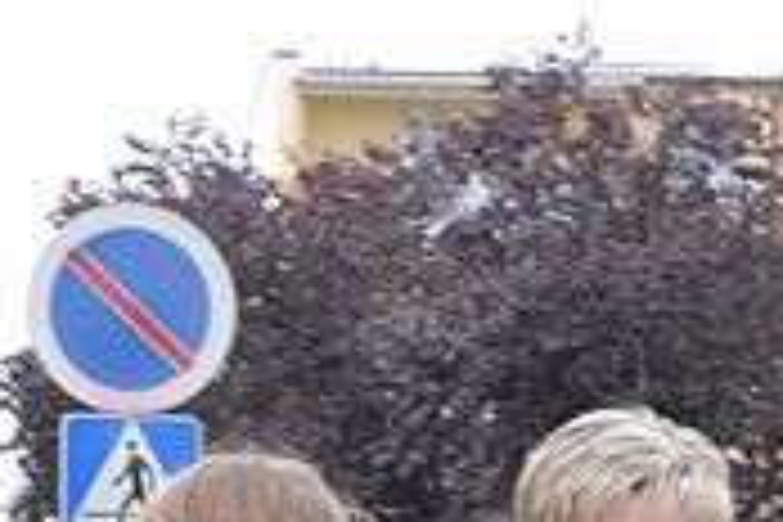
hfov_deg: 9.4
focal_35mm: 220
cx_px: 360
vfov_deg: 6.1
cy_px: 1015
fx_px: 4785
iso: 500
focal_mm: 30
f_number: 8
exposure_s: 1/200
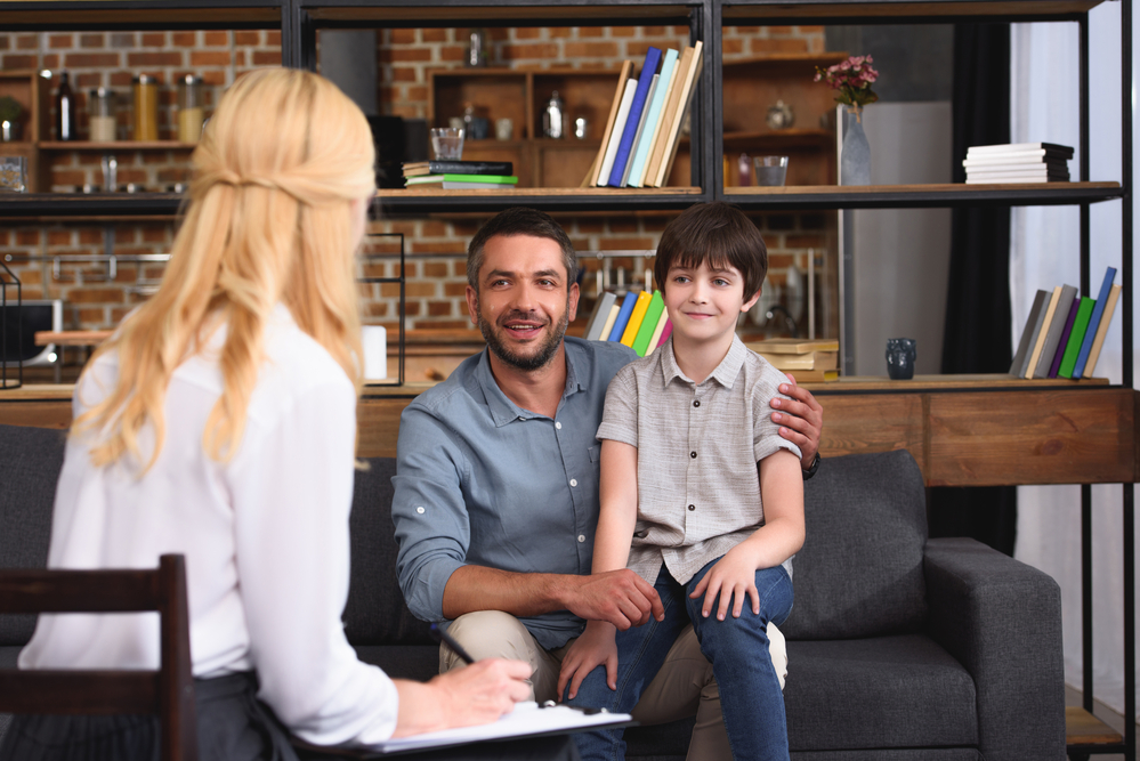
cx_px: 570
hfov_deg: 23.9
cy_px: 380
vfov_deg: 16.1
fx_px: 2693
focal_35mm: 85
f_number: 5
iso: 125
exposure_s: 1/160
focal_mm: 85
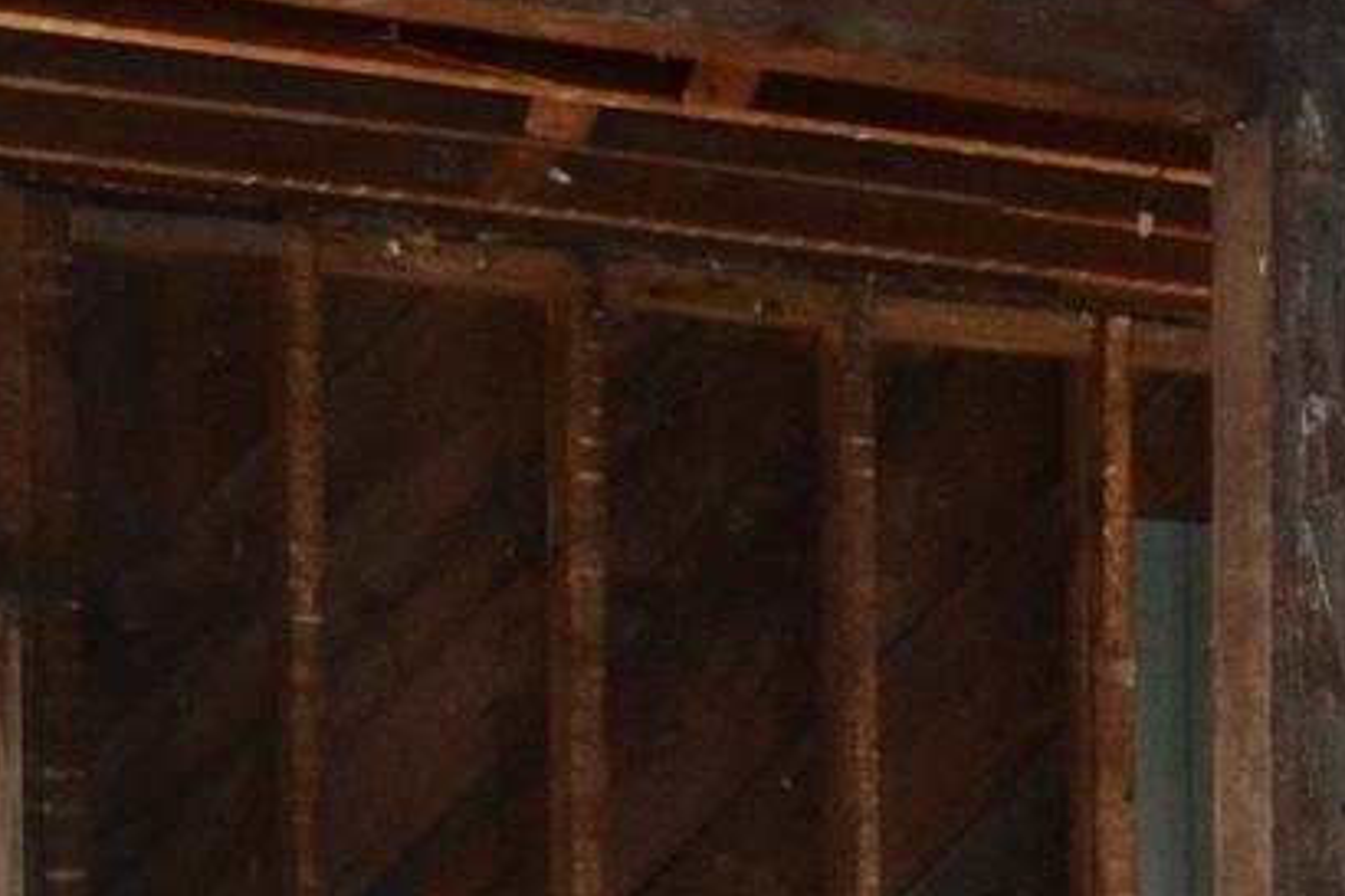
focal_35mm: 135
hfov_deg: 13.1
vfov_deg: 9.5
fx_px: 5041
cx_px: 2697
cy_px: 1830
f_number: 3.5
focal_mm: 18
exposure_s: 1/60
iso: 640
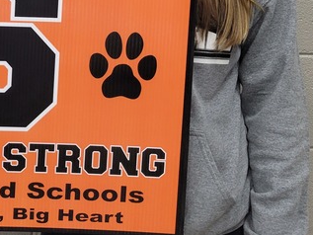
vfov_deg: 16.8
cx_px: -36
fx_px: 760
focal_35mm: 84
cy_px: -50
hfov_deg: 22.0
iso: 200
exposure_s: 1/60
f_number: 1.8
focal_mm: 5.4
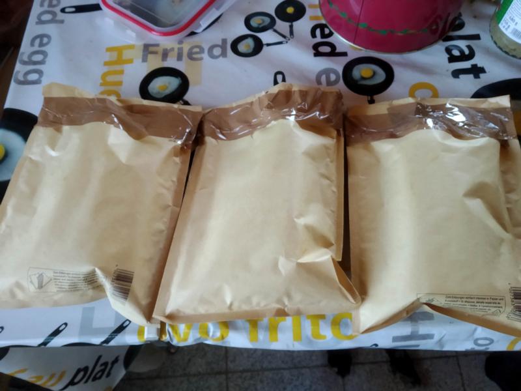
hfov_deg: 67.3
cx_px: 260
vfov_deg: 53.1
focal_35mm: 26
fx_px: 391
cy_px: 196
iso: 250
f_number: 2.2
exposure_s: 1/33
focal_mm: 3.82
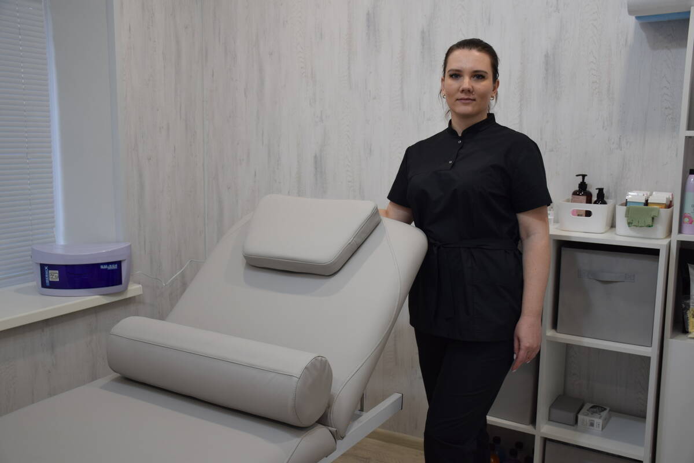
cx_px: 347
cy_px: 232
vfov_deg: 36.9
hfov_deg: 53.1
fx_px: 694
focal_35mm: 36
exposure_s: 1/80
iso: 400
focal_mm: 24
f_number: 4
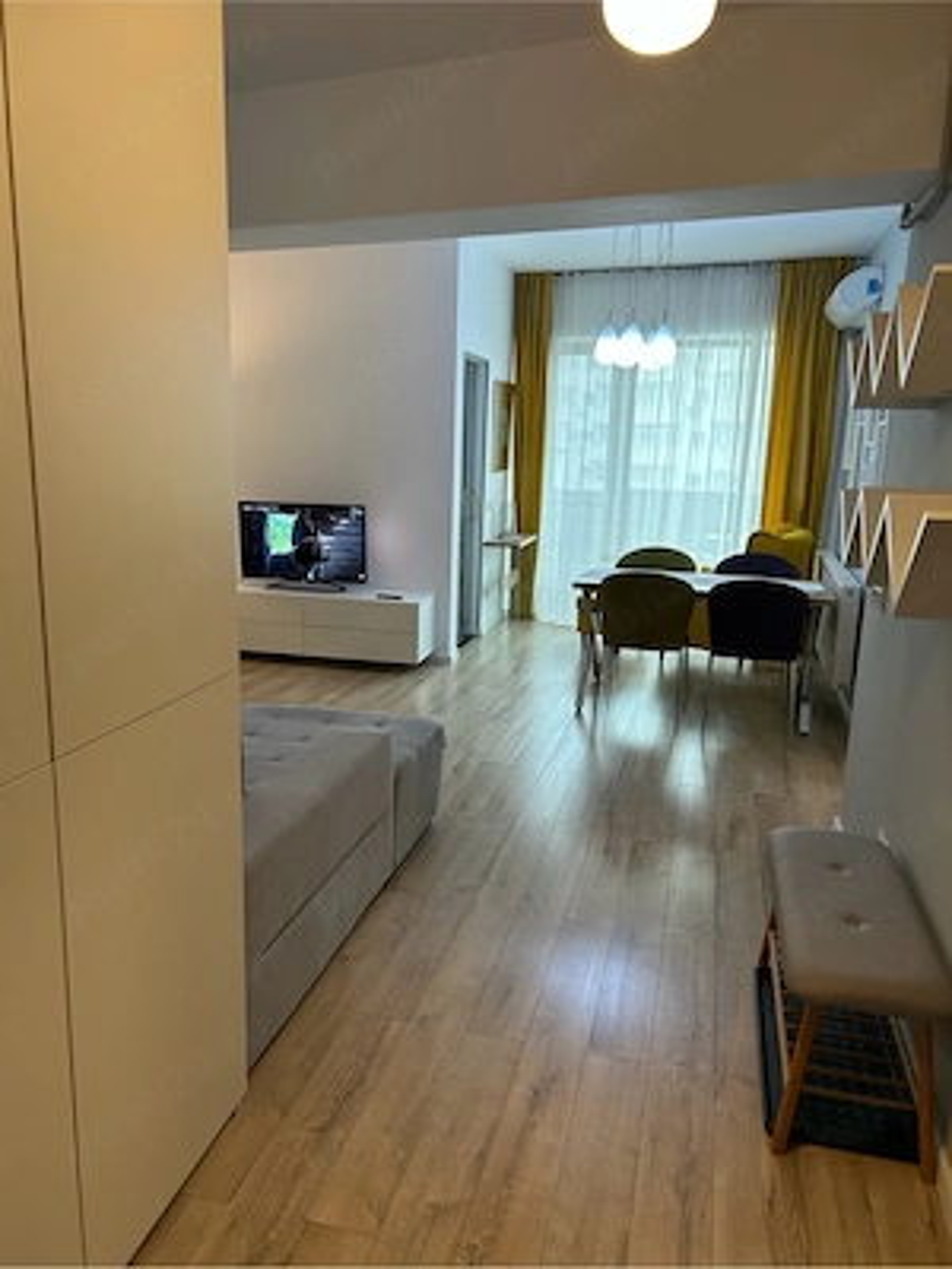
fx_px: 953
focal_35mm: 26
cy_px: 634
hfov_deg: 53.1
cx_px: 476
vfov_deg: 67.3
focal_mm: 5.7
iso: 125
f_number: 1.5
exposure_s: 1/50
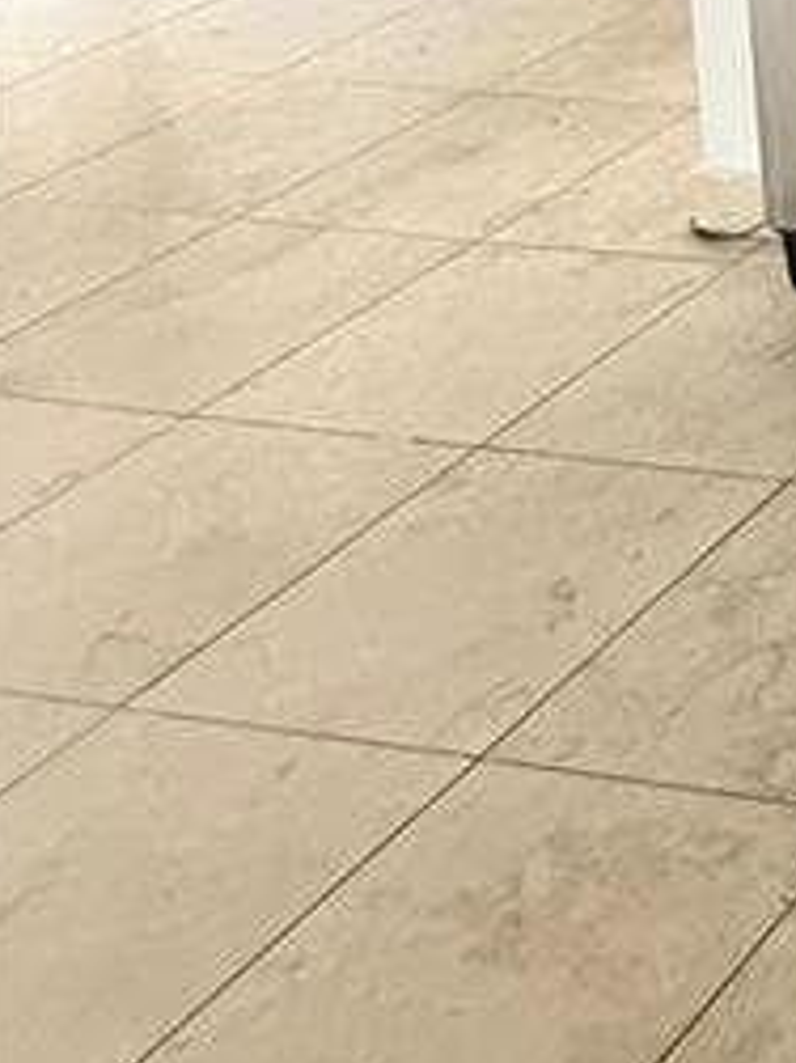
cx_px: 1884
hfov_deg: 14.6
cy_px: -576
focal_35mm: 67
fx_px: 2056
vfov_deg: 22.9
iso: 500
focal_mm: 2.22
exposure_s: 1/60
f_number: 2.2
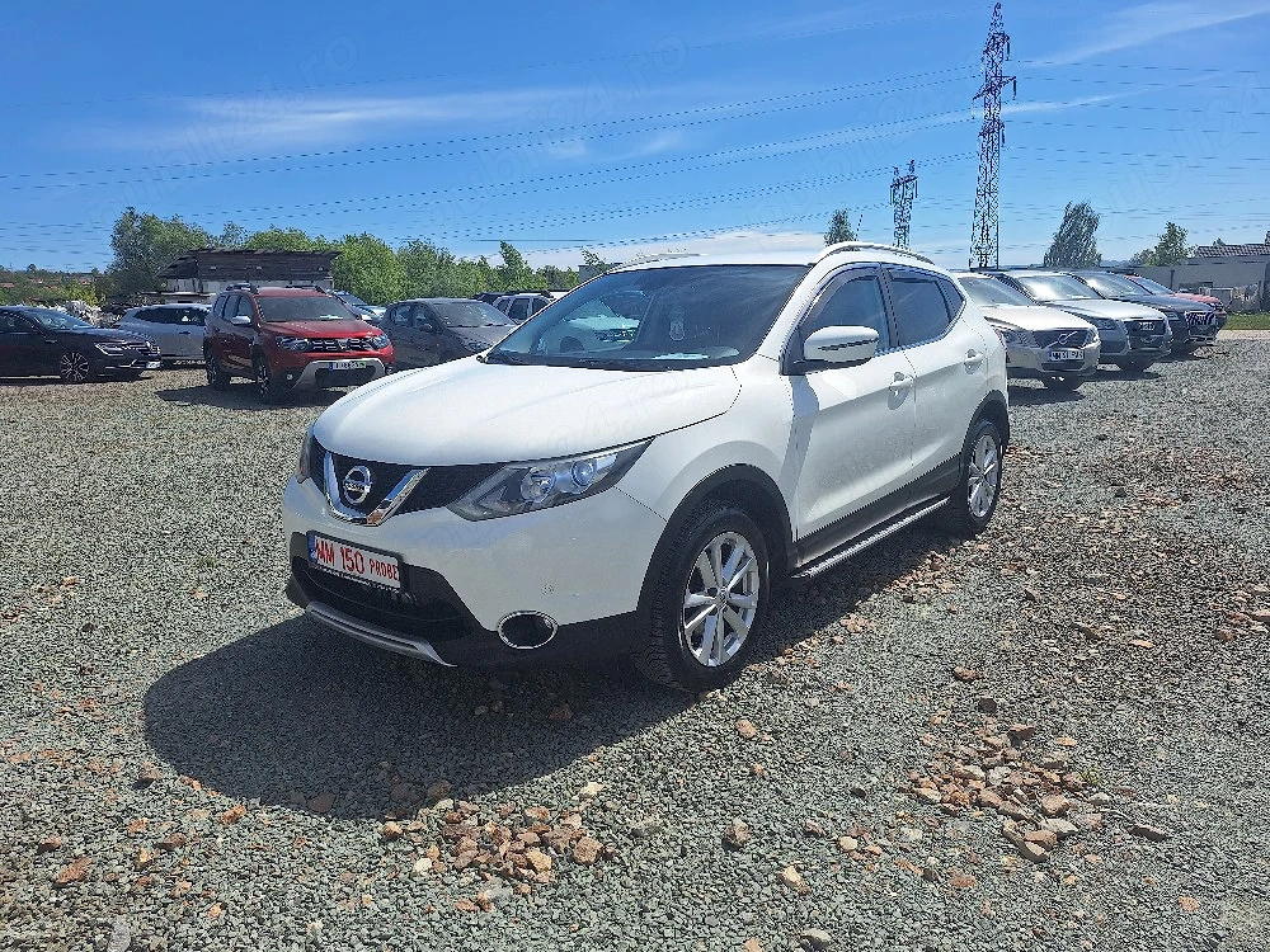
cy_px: 476
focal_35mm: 23
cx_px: 635
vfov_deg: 58.9
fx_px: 844
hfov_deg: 73.9
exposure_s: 1/5000
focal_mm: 5.54
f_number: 1.8
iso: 40
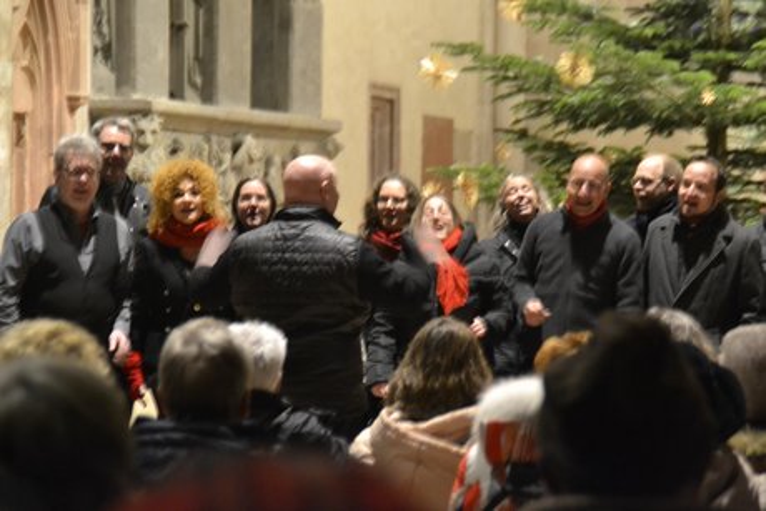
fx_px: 4789
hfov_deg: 9.1
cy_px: 256
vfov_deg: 6.1
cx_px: 383
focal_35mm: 225
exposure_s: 1/10
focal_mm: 150
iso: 3200
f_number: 6.3
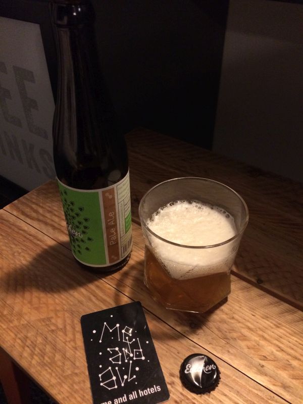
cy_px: 202
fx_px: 338
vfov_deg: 61.7
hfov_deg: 48.2
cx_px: 152
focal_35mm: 29
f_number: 2.2
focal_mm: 4.15
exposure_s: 1/25
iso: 320
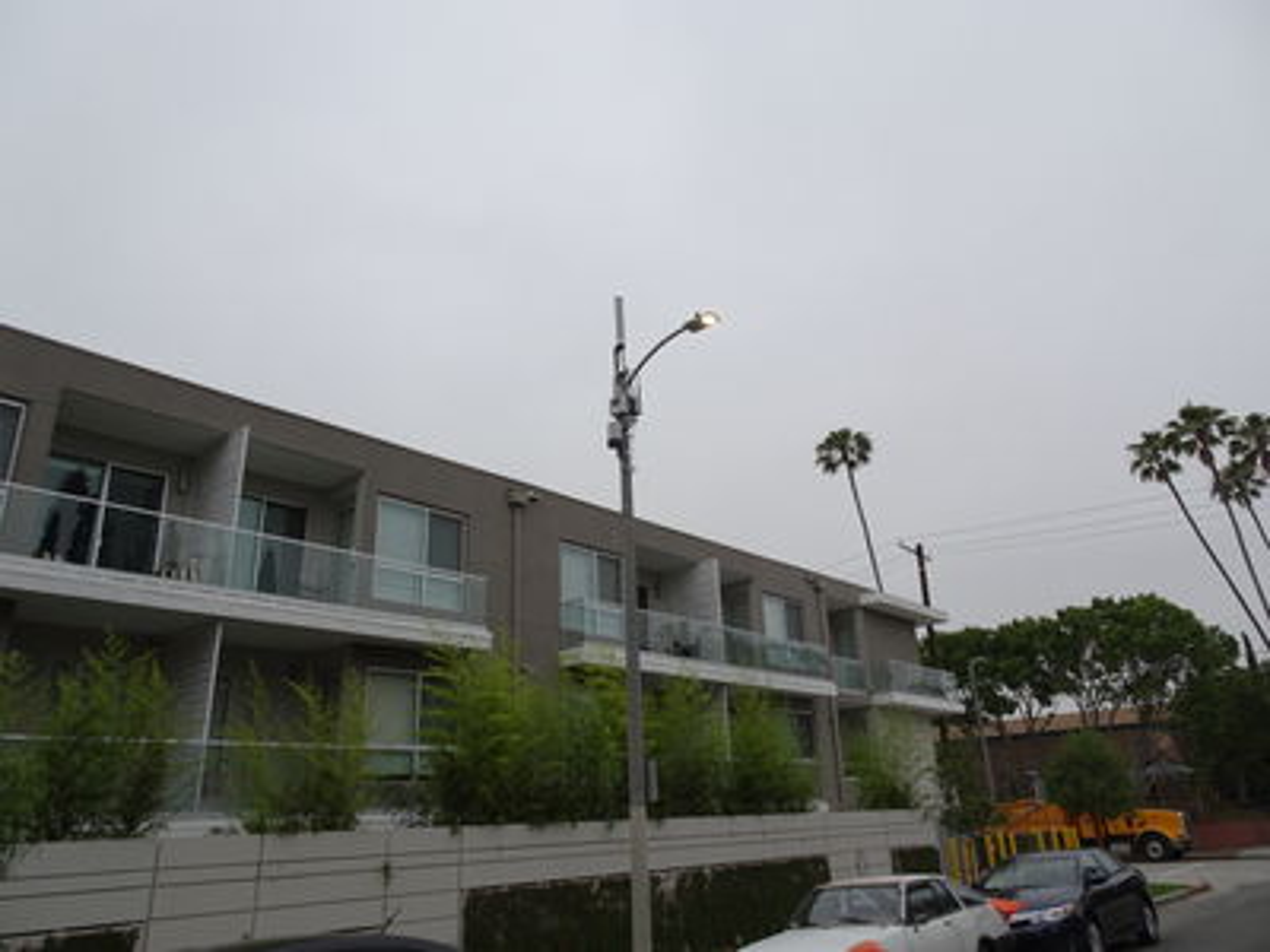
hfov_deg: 71.6
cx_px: 635
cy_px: 476
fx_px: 881
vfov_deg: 56.8
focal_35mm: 24
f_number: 3.5
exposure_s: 1/400
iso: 80
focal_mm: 4.1
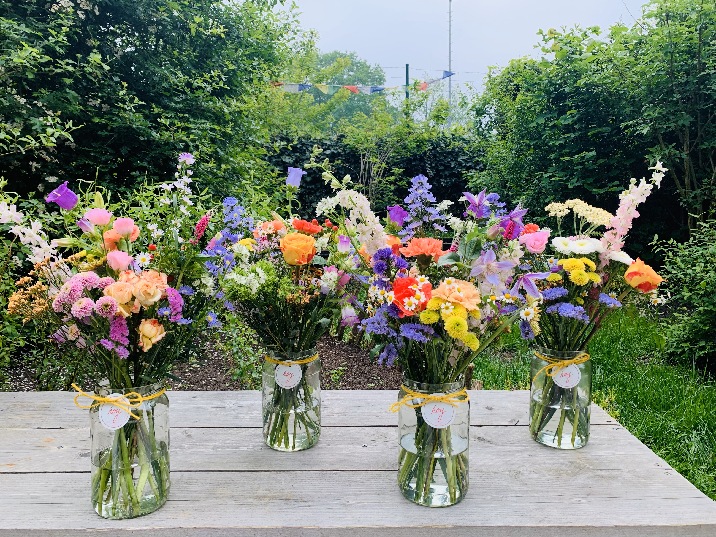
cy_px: 268
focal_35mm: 26
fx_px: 538
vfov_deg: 53.1
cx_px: 358
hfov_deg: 67.3
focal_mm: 4.25
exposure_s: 1/300
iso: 25
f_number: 1.8
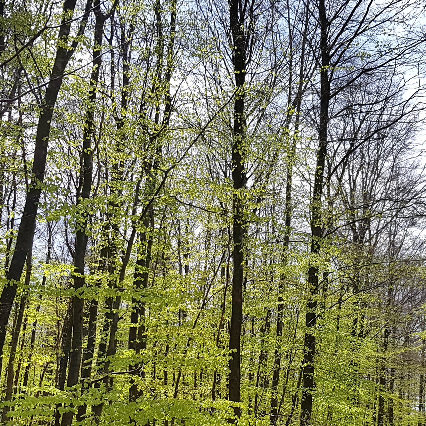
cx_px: 251
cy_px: 329
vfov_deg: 31.0
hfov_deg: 31.6
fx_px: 752
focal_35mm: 54
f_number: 1.7
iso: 40
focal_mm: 4.2
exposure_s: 1/1048
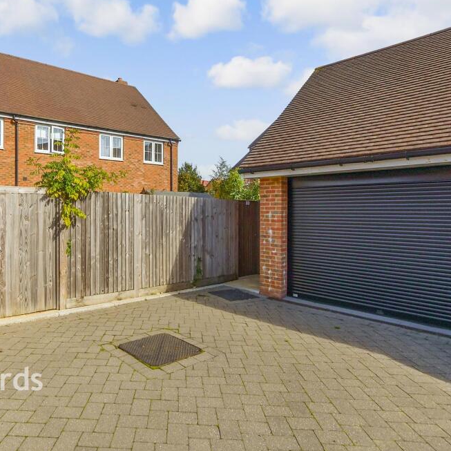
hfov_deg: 72.7
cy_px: 218
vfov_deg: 74.8
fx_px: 295
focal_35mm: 20
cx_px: 153
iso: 320
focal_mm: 10
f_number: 8
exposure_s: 1/1000
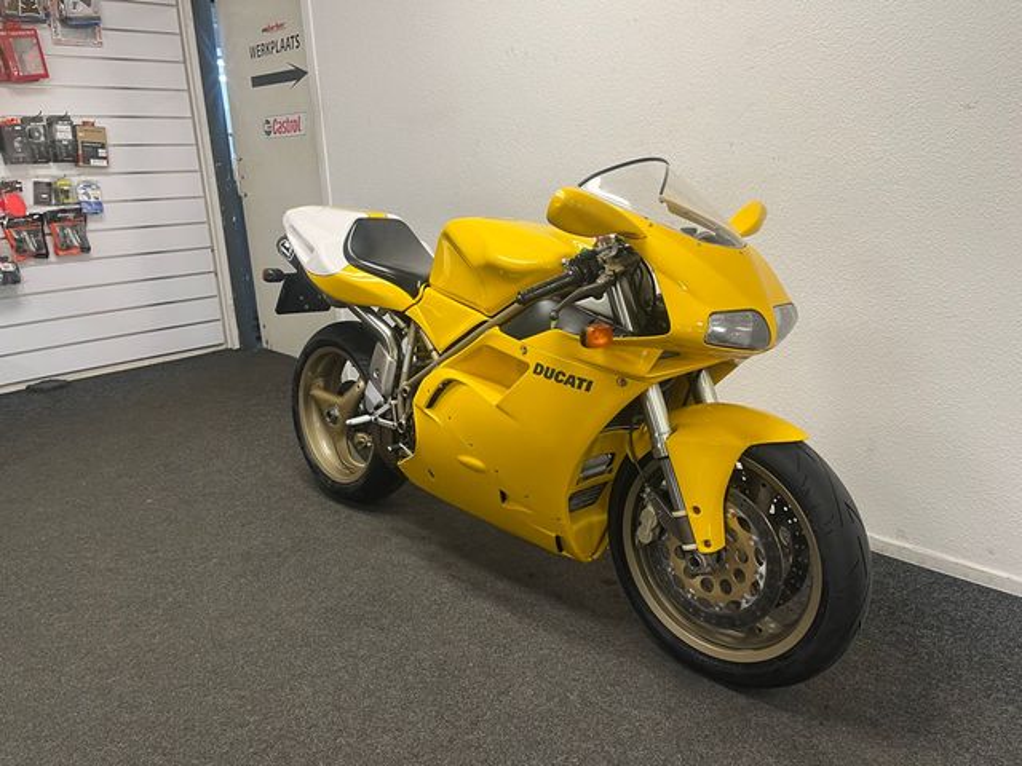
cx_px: 511
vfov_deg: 53.1
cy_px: 383
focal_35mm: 26
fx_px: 768
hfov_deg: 67.3
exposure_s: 1/50
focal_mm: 5.1
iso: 64
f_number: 1.6
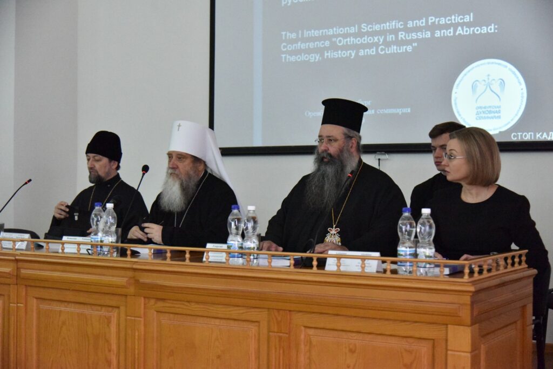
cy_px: 184
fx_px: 799
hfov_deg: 38.2
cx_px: 276
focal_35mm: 52
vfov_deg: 26.0
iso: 12800
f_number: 4
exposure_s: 1/800
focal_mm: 52
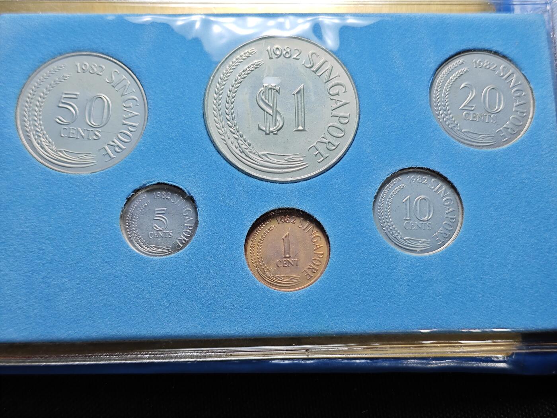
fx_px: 788
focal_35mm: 49
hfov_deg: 38.9
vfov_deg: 29.7
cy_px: 209
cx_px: 278
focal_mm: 5.84
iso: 64
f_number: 1.6
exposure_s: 1/100
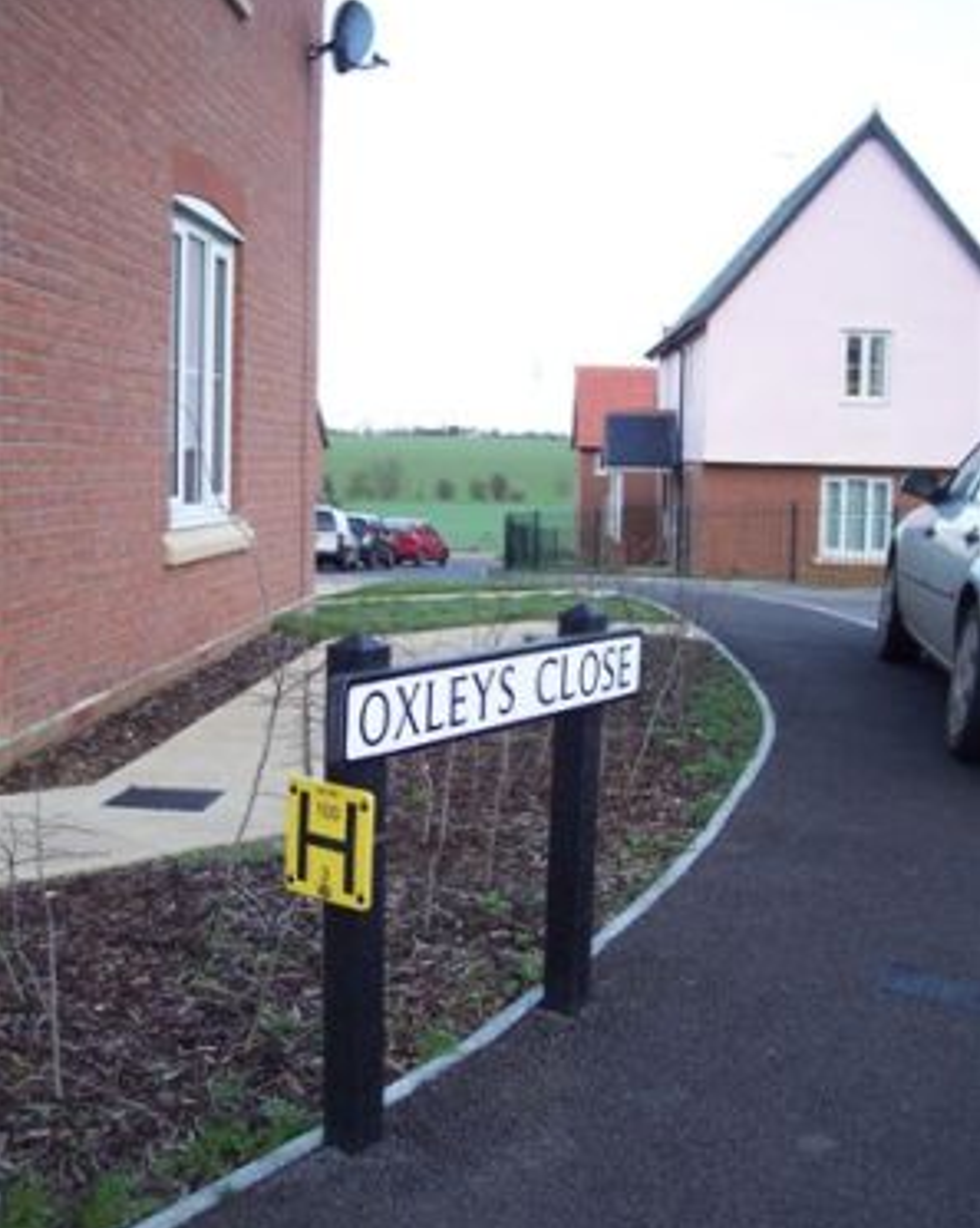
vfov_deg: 45.8
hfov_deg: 37.3
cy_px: 586
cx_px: 488
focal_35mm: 40
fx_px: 1452
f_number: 2.8
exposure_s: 1/90
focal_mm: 8
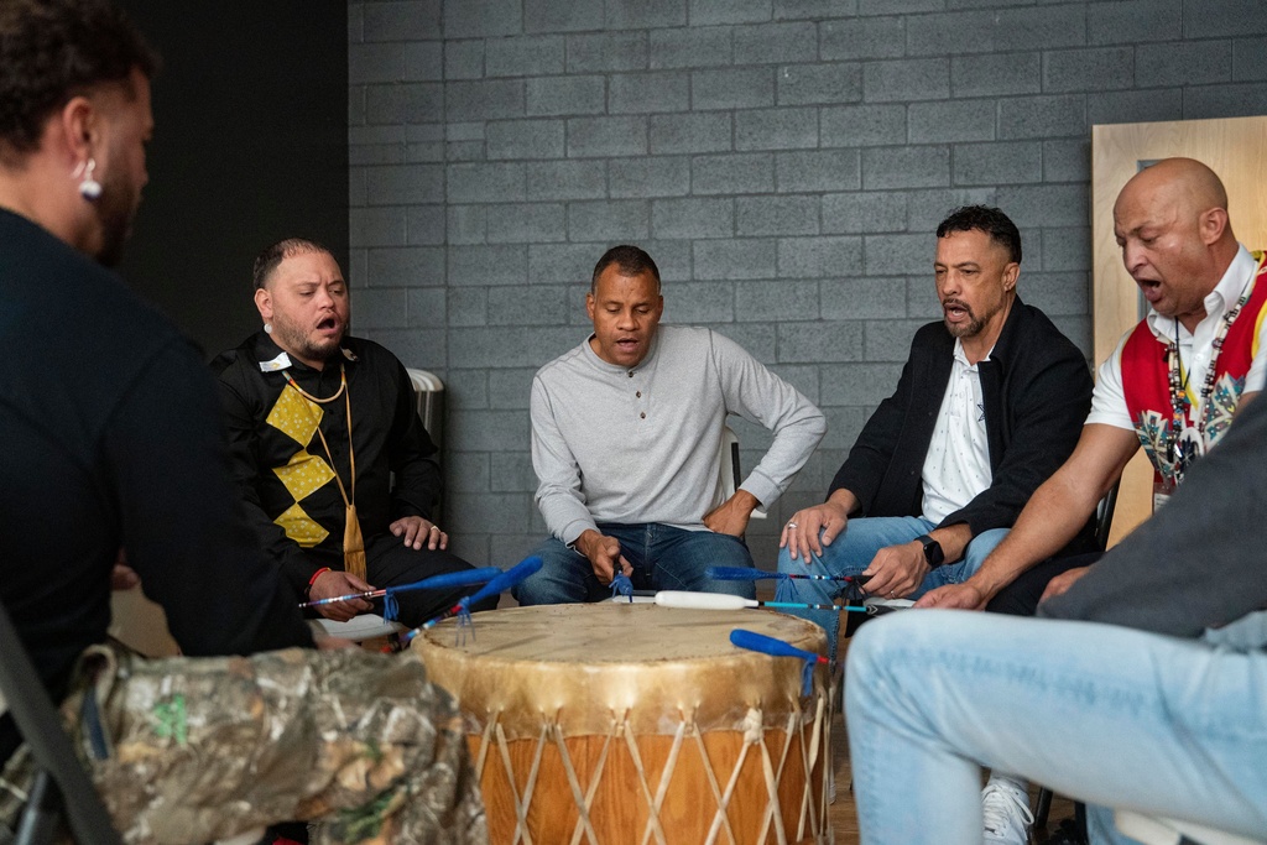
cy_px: 422
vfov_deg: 33.4
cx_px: 634
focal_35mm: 40
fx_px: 1408
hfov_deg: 48.5
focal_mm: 40
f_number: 2.8
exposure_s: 1/500
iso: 6400
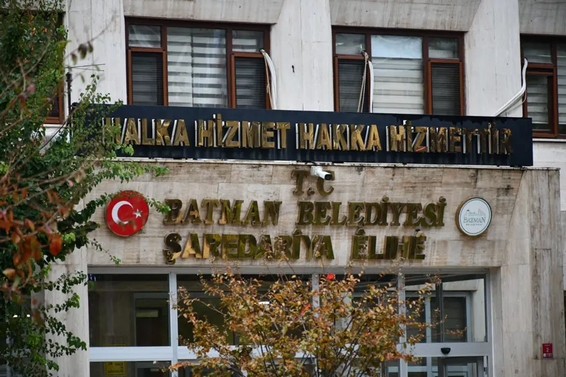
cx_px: 283
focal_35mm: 174
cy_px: 188
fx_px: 2734
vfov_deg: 7.9
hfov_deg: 11.8
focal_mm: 116
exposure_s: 1/125
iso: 1400
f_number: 5.6
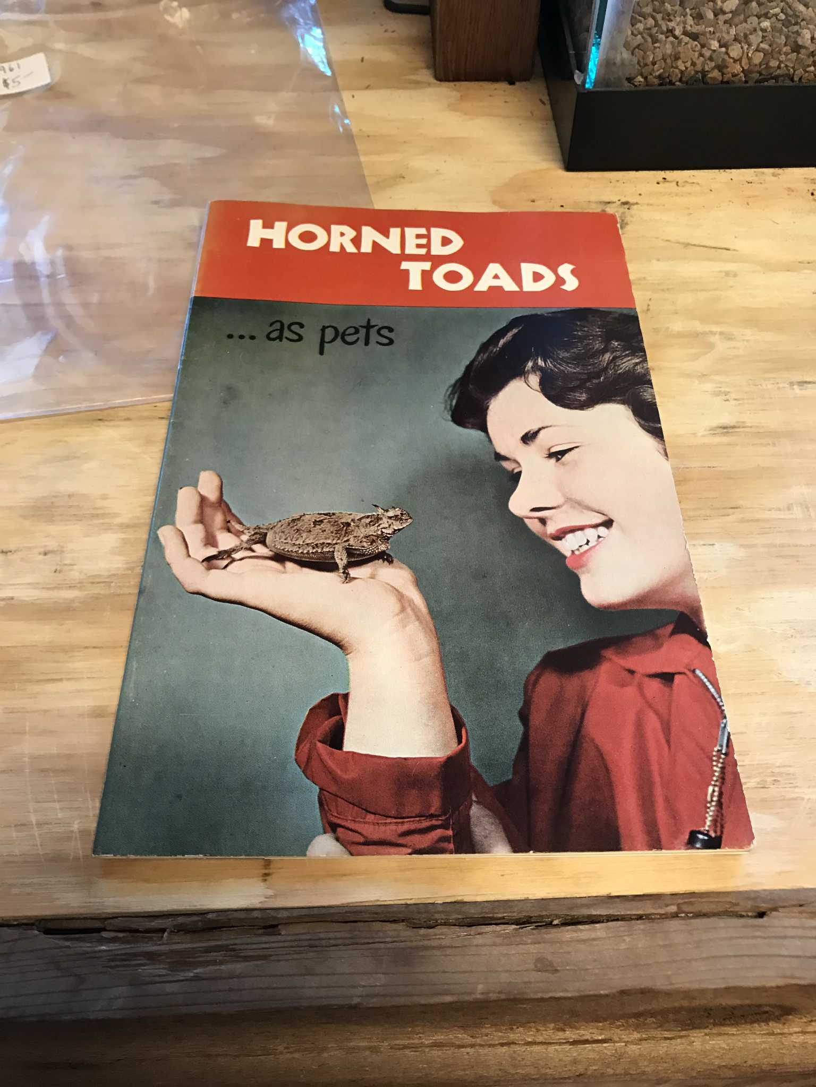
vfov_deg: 63.4
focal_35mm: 28
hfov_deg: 49.7
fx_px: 880
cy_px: 544
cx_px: 408
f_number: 1.8
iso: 40
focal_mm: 3.99
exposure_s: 1/15
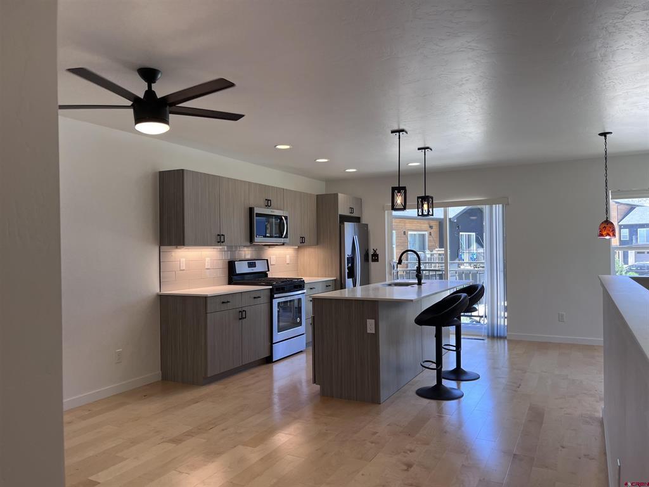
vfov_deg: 53.1
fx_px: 487
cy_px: 244
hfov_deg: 67.3
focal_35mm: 26
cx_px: 324
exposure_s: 1/120
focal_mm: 5.1
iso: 40
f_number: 1.6
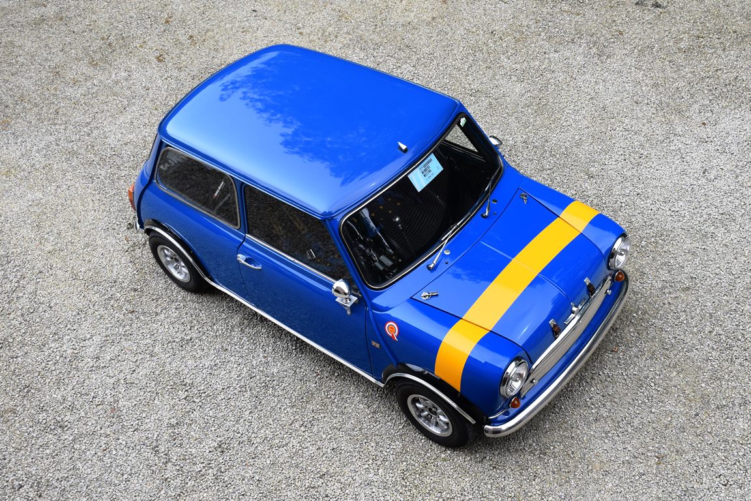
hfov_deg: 53.1
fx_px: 751
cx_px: 376
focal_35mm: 36
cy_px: 250
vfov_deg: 36.9
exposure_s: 1/250
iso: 280
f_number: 5.6
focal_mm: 24
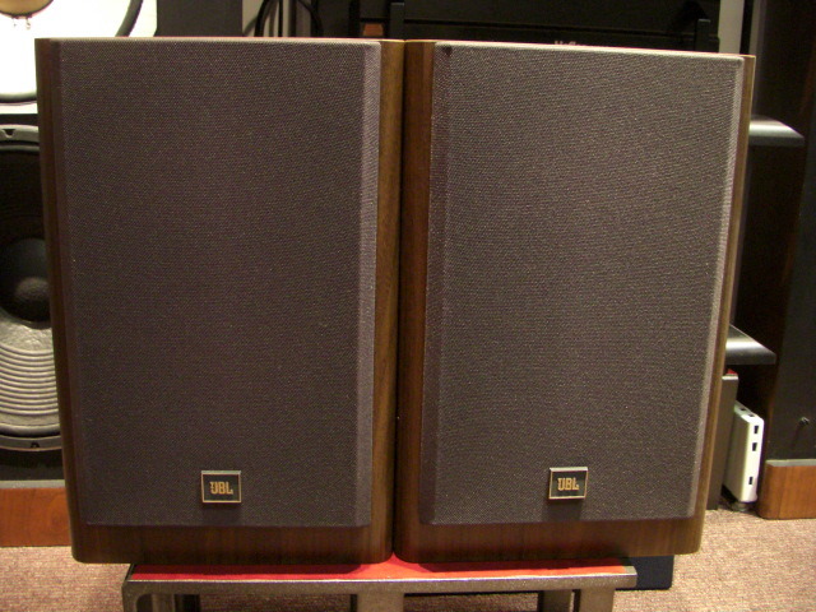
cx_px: 408
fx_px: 896
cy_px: 306
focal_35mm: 38
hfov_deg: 49.0
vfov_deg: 37.7
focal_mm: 6.3
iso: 400
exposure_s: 1/8
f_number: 3.4
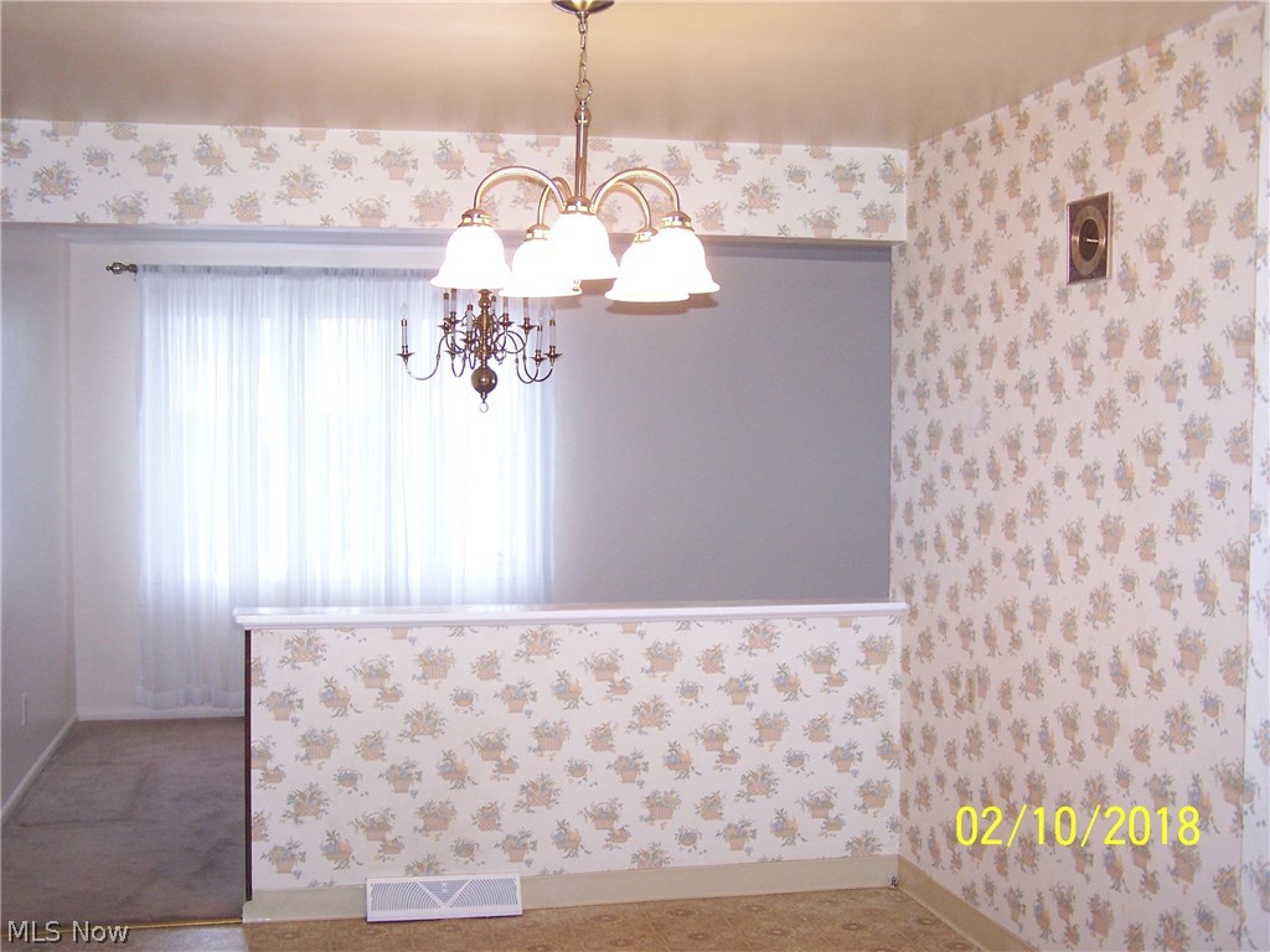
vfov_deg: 36.0
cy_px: 476
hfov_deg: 46.8
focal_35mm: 40
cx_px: 635
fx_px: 1468
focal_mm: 6.7
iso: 140
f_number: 2.8
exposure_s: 1/60
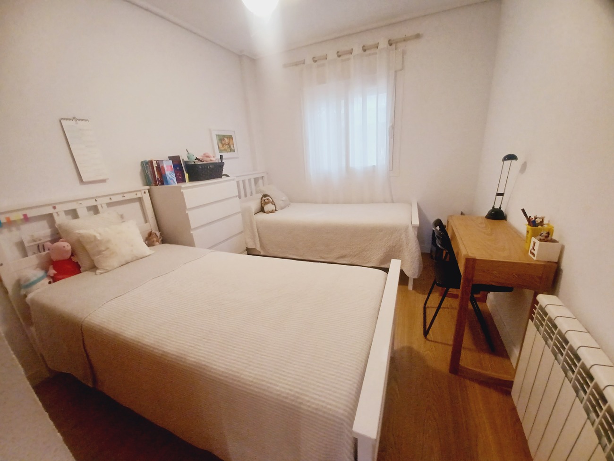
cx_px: 307
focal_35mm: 13
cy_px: 230
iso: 200
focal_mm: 1.42
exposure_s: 1/33
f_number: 2.2
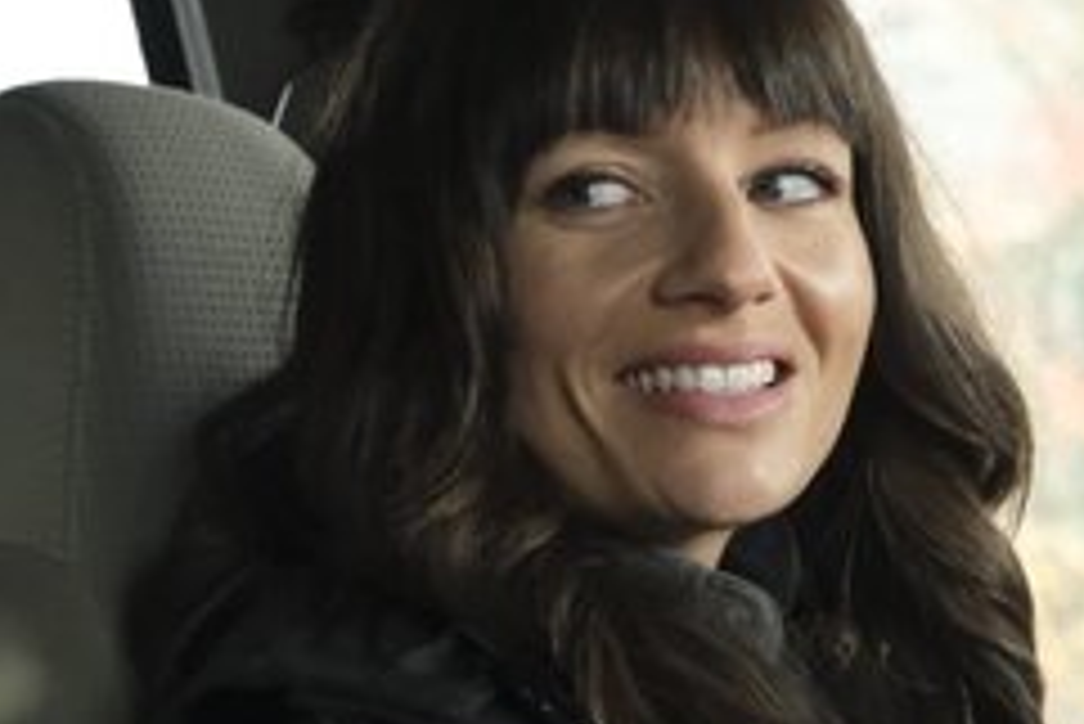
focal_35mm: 176
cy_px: 398
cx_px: -297
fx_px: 5303
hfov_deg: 11.4
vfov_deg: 7.8
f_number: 3.2
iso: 4000
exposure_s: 1/320
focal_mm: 35.3
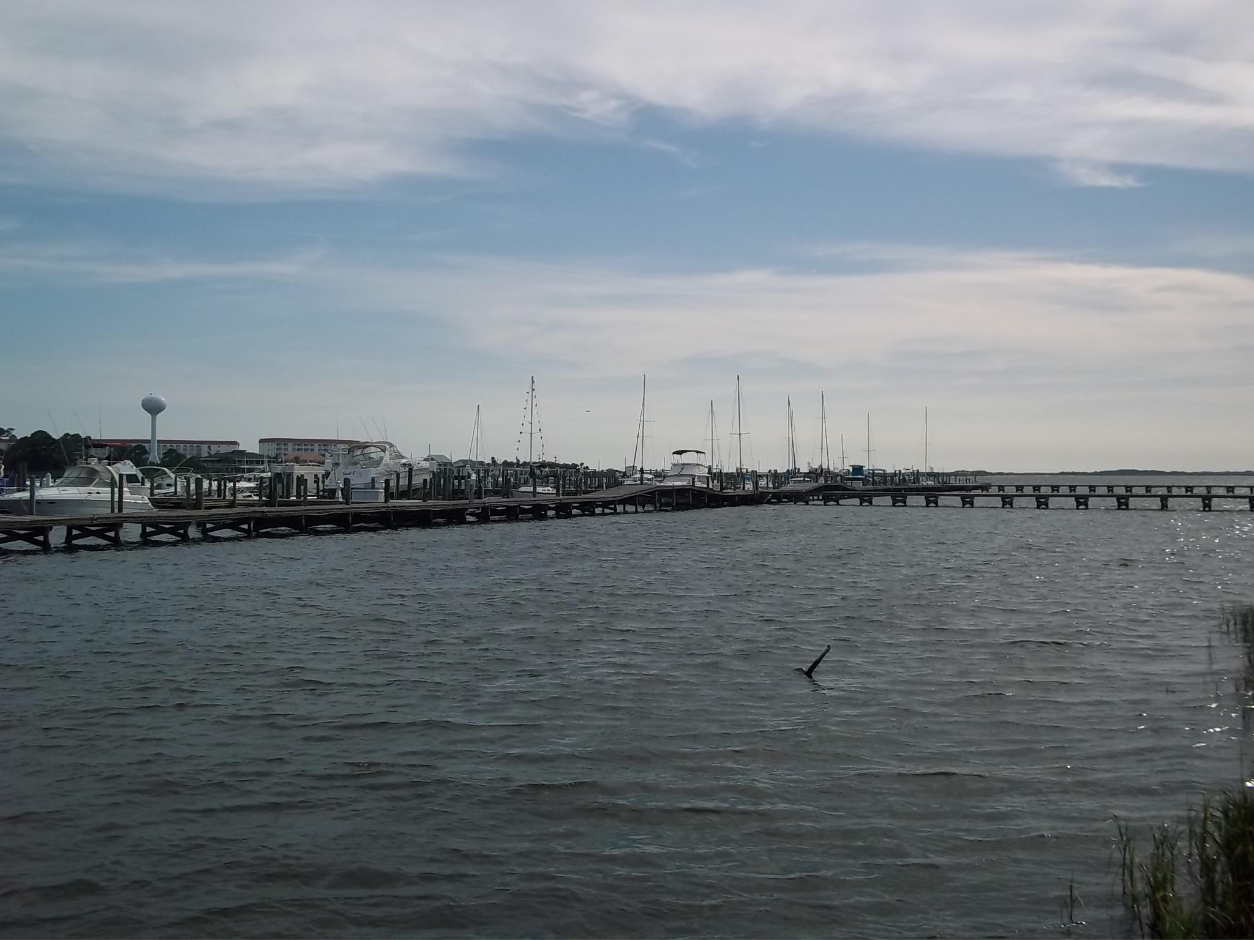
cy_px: 470
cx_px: 627
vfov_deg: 39.7
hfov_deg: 51.4
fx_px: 1304
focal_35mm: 36
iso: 80
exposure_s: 1/400
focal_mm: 6.5
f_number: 8
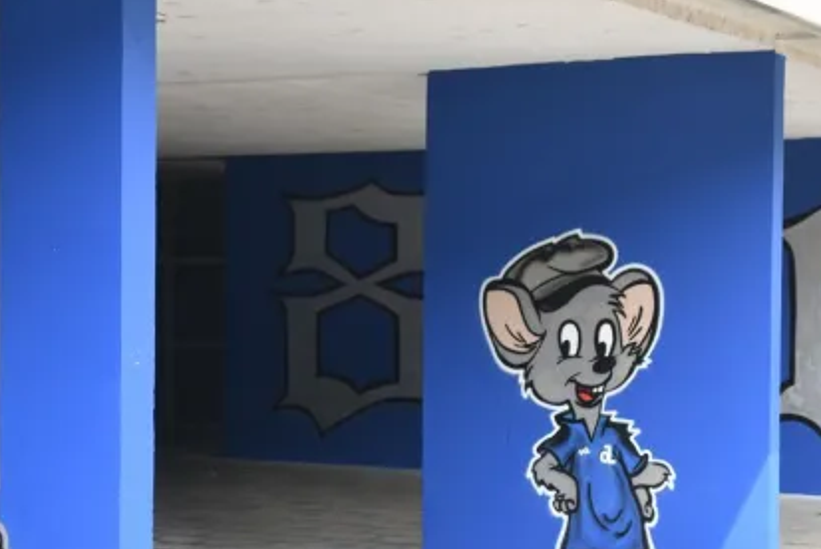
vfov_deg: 14.9
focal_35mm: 92
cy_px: 351
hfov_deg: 21.9
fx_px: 2100
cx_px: 179
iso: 100
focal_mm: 50
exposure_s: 1/500
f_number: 2.8
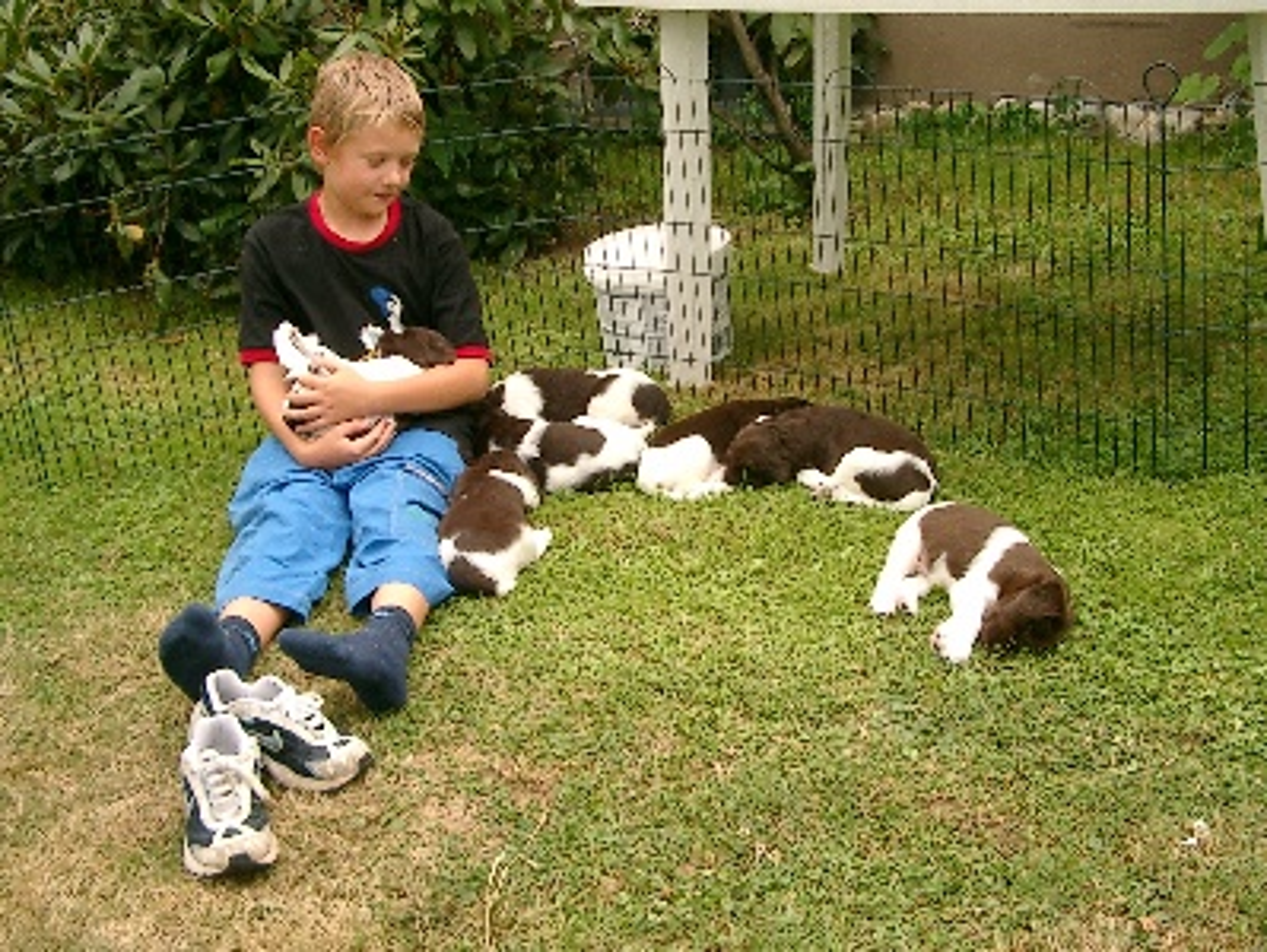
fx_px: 1355
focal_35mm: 37
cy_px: 476
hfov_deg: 50.1
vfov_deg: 38.7
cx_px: 634
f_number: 2.6
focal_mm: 7.6
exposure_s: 1/800
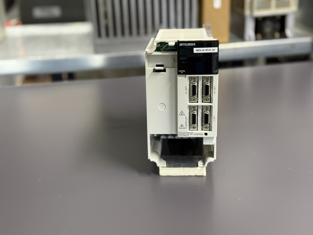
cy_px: 118
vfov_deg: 30.3
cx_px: 156
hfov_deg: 39.7
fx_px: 434
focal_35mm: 48
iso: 200
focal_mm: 6.76
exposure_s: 1/33
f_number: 1.78
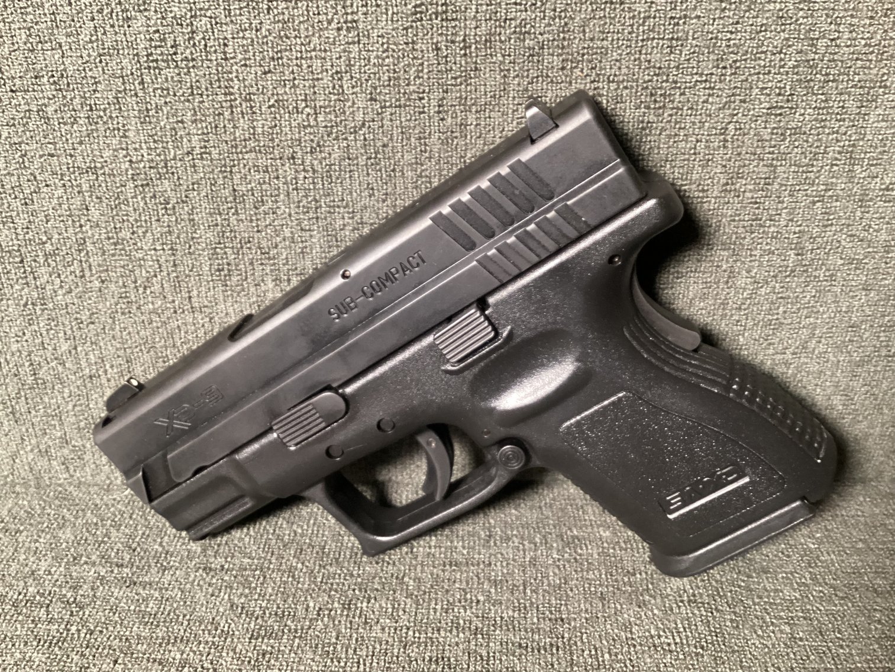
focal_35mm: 31
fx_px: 802
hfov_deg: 58.3
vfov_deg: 45.4
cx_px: 448
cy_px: 336
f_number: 2.4
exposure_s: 1/30
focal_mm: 3.3
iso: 400
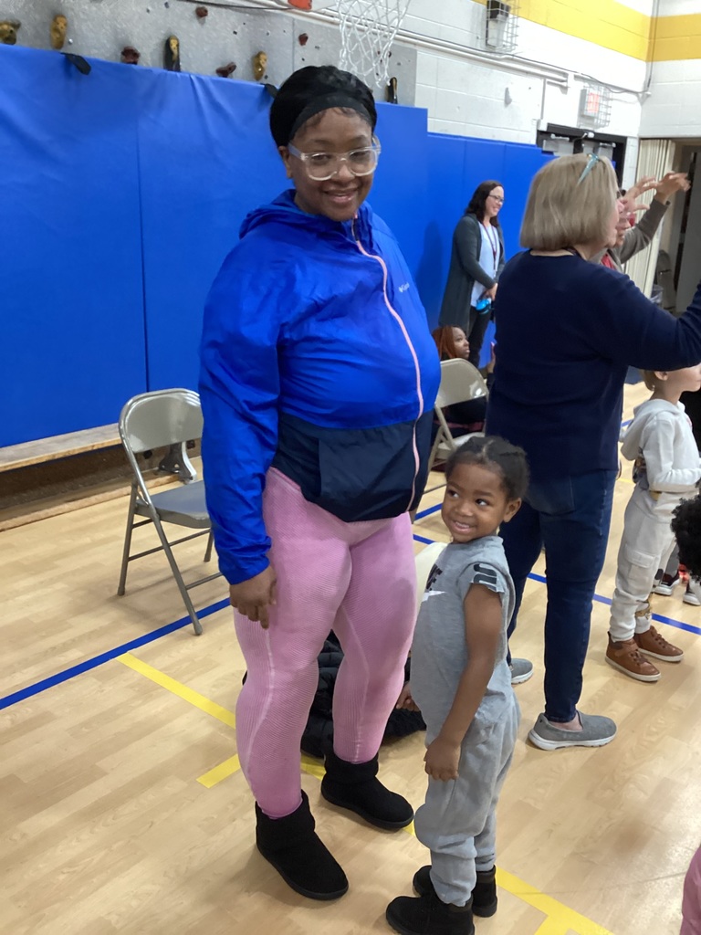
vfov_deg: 58.4
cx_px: 350
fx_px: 837
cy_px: 468
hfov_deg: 45.4
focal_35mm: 31
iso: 320
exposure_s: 1/50
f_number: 2.4
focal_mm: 3.3
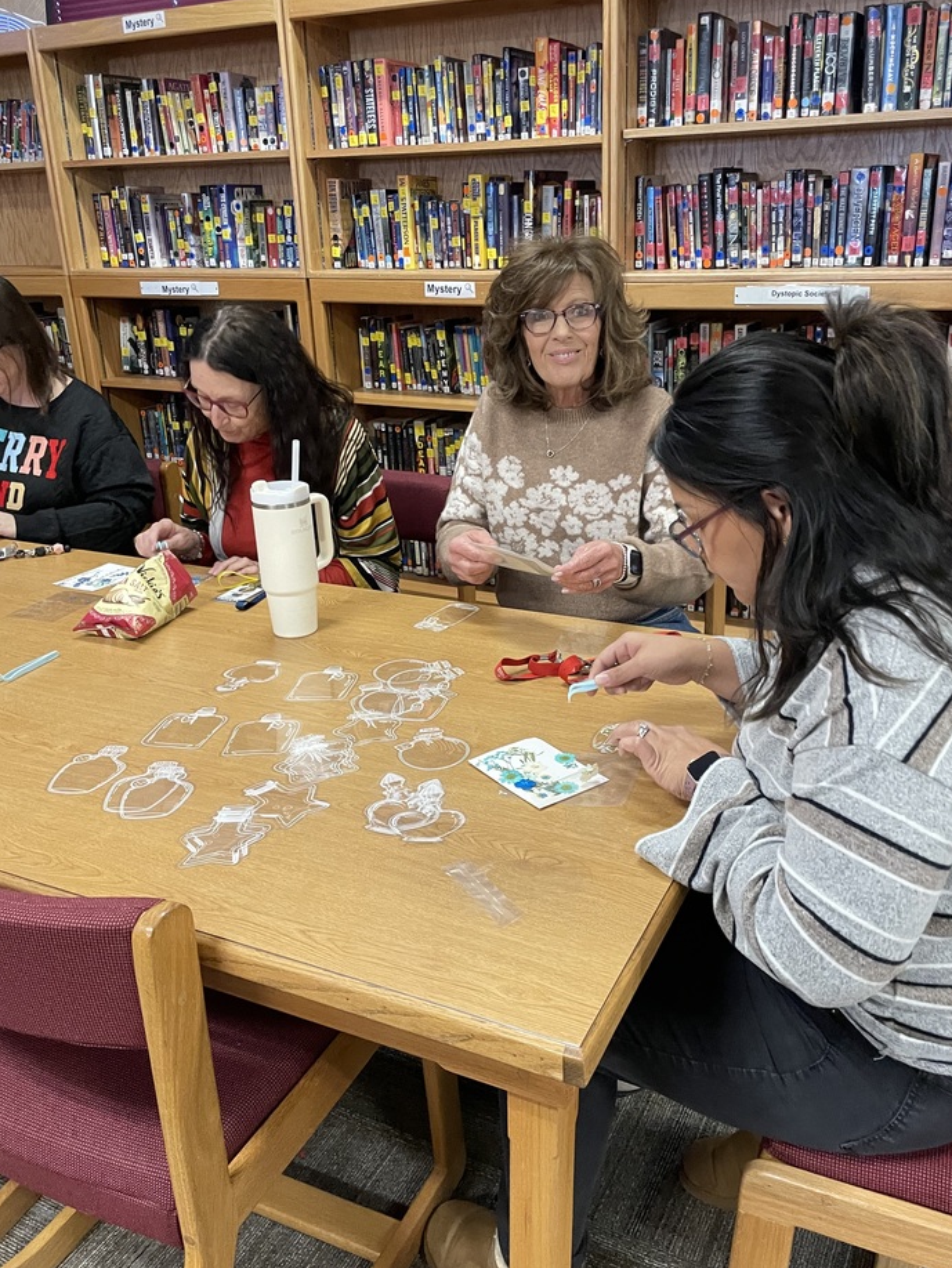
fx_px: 1063
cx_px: 529
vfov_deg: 61.6
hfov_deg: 48.2
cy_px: 611
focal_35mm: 29
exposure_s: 1/60
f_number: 1.6
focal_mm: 4.2
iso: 400
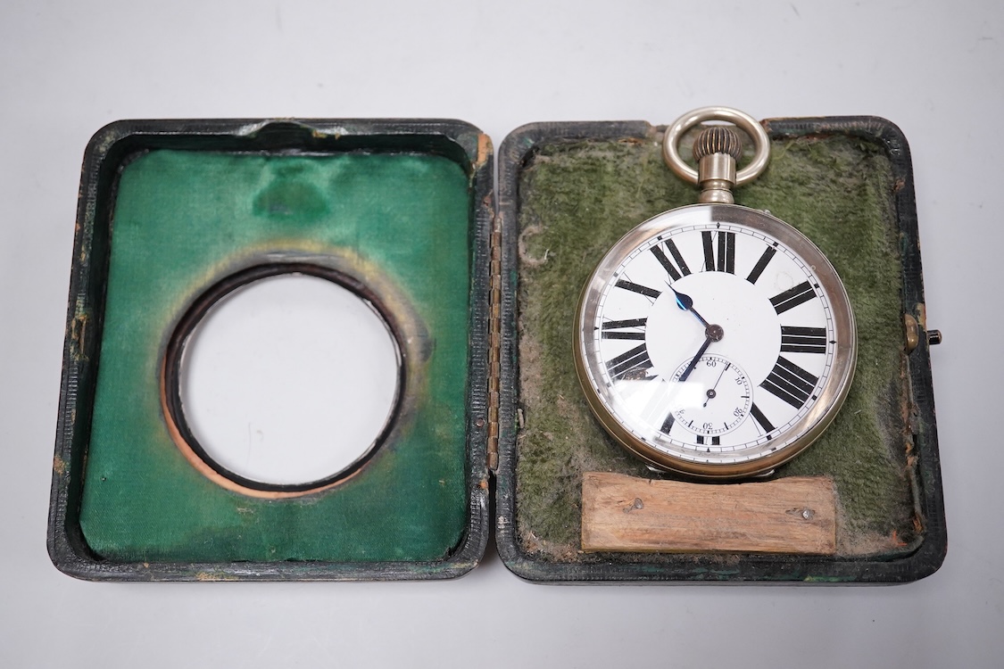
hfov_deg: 43.6
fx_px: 1255
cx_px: 502
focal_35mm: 45
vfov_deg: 29.9
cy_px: 334
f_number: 6.3
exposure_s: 1/400
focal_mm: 30
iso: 2500
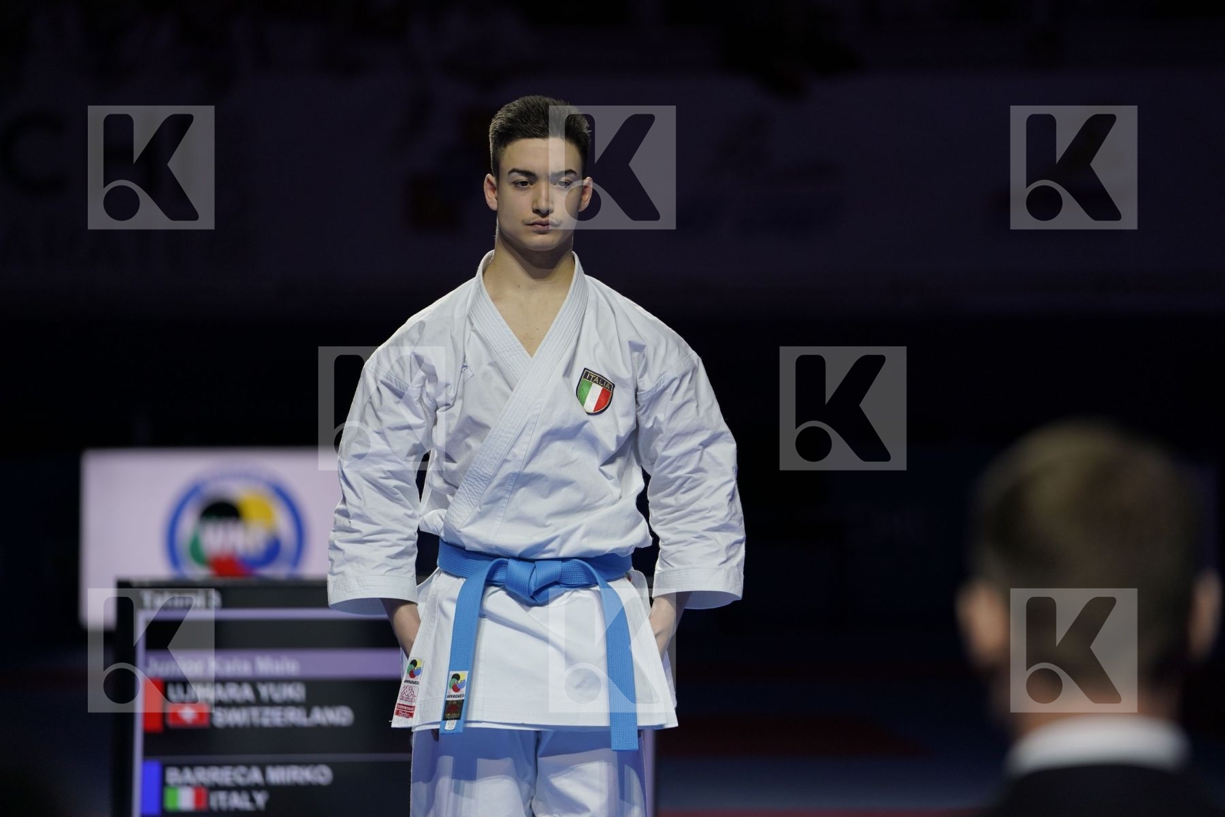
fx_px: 6805
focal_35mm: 200
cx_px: 612
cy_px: 408
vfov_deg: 6.9
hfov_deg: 10.3
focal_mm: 200
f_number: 2.8
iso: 400
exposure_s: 1/500
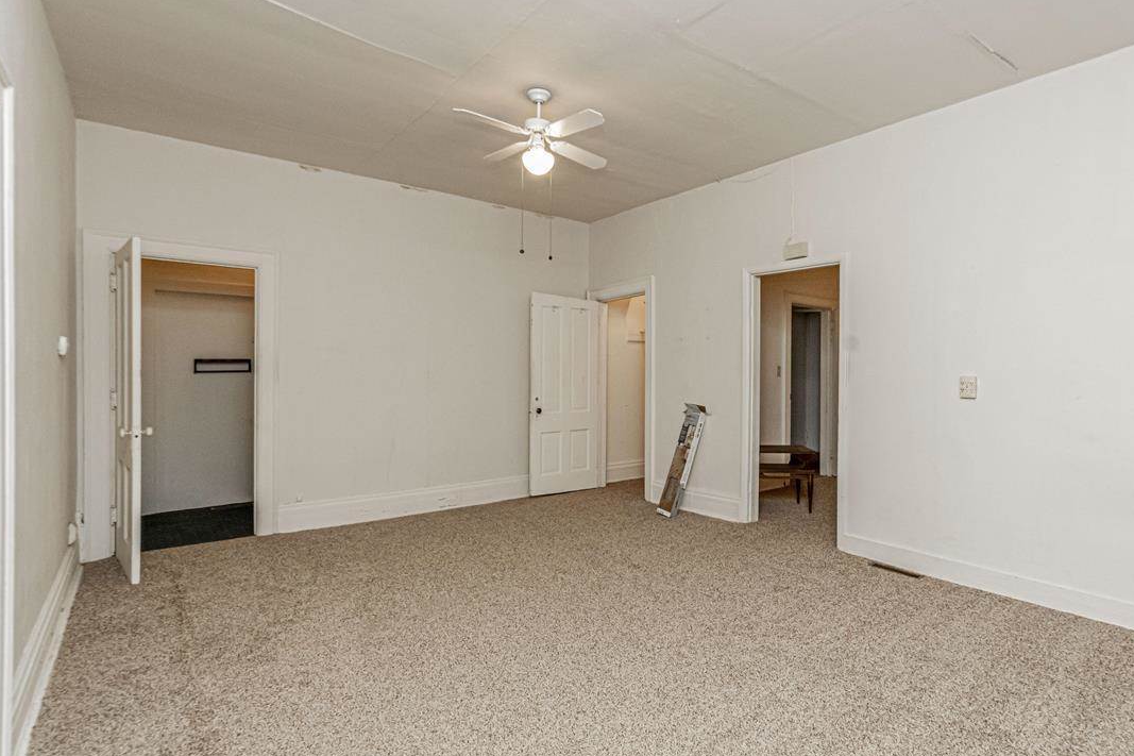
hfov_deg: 89.6
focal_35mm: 18
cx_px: 637
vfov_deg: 67.3
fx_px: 567
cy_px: 364
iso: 3200
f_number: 10
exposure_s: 1/60
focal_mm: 10
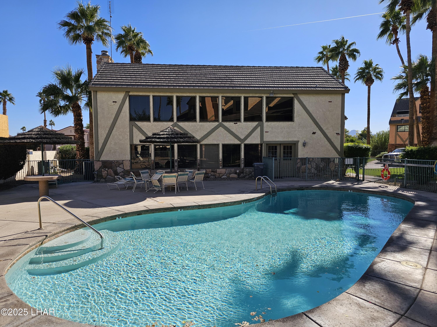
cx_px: 218
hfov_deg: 73.9
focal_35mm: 23
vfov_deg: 58.9
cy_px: 164
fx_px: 290
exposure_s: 1/1272
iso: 20
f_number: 1.7
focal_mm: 6.3
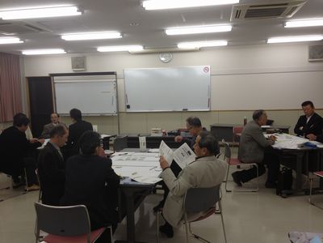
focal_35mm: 35
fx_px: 327
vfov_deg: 40.7
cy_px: 122
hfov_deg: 52.6
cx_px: 162
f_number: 2.4
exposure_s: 1/60
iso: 50
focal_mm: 4.28
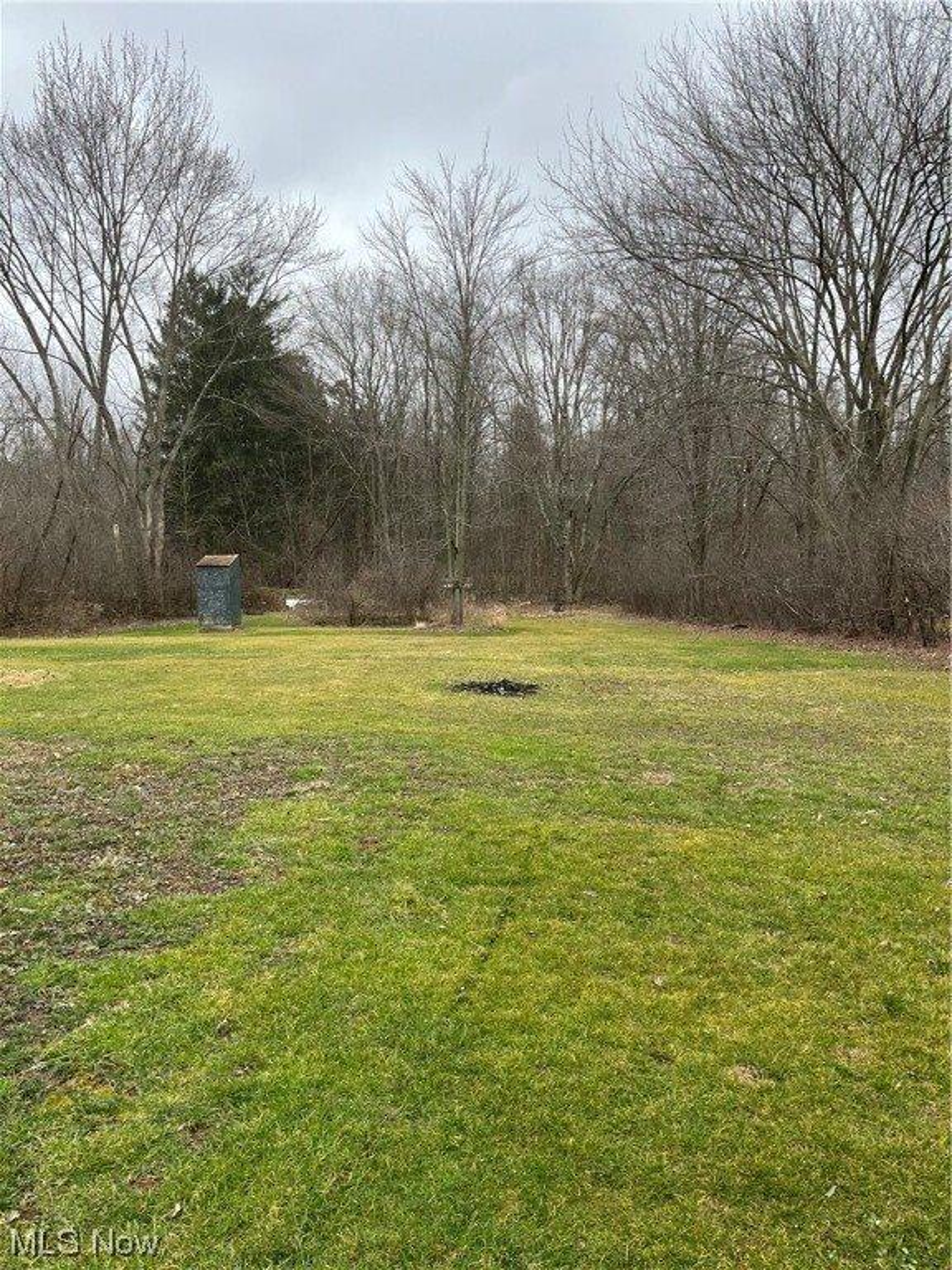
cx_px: 476
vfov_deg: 67.3
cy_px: 635
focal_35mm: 26
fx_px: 953
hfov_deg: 53.1
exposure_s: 1/121
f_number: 1.6
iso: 80
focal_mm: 5.1
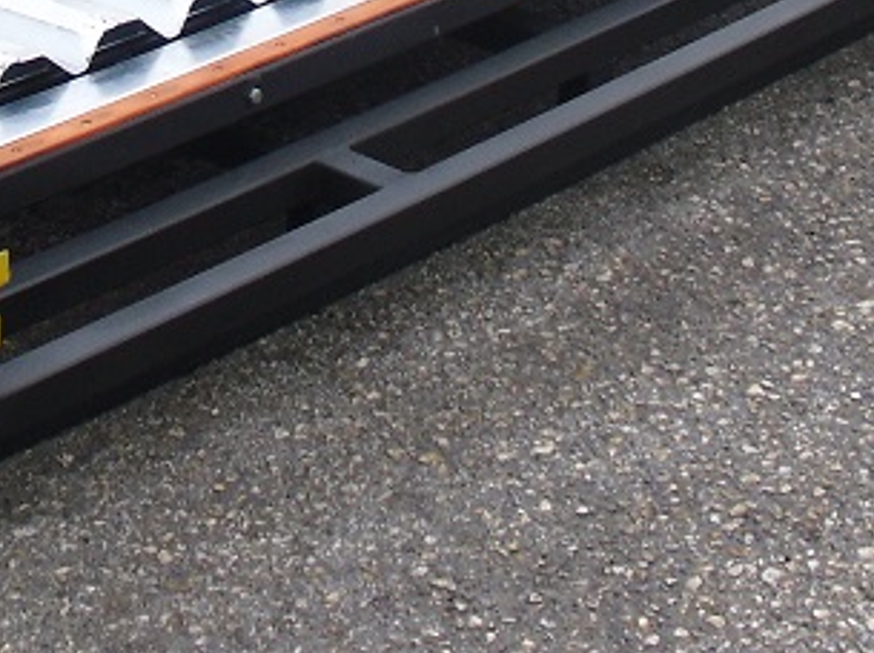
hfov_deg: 16.1
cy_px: -401
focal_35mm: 121
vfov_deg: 11.6
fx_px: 3051
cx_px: 117
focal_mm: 6.3
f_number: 3.1
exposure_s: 1/80
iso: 100
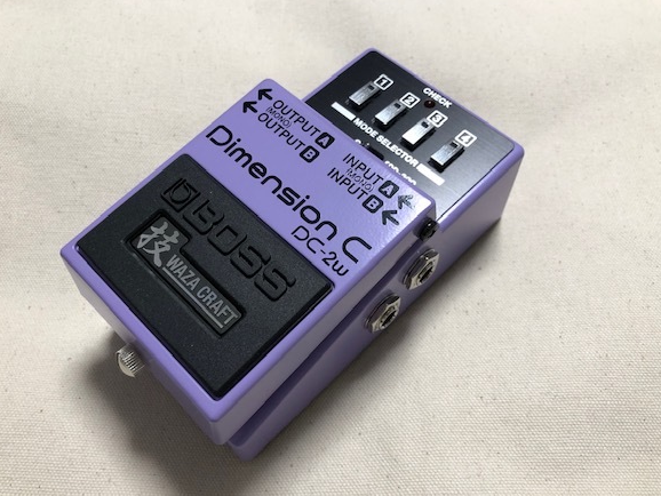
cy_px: 261
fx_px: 592
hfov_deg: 58.3
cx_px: 306
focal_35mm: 31
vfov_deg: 45.5
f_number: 1.8
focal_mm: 4
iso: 40
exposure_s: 1/33
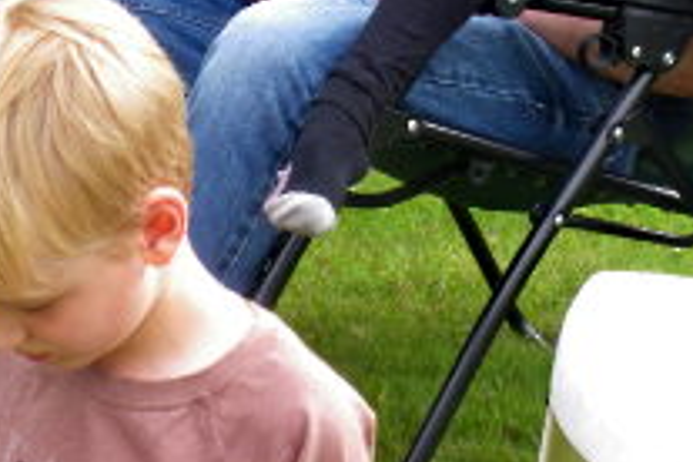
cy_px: -110
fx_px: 1925
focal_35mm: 100
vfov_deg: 13.3
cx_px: 429
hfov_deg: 20.4
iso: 64
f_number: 4
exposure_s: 1/50
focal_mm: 7.5
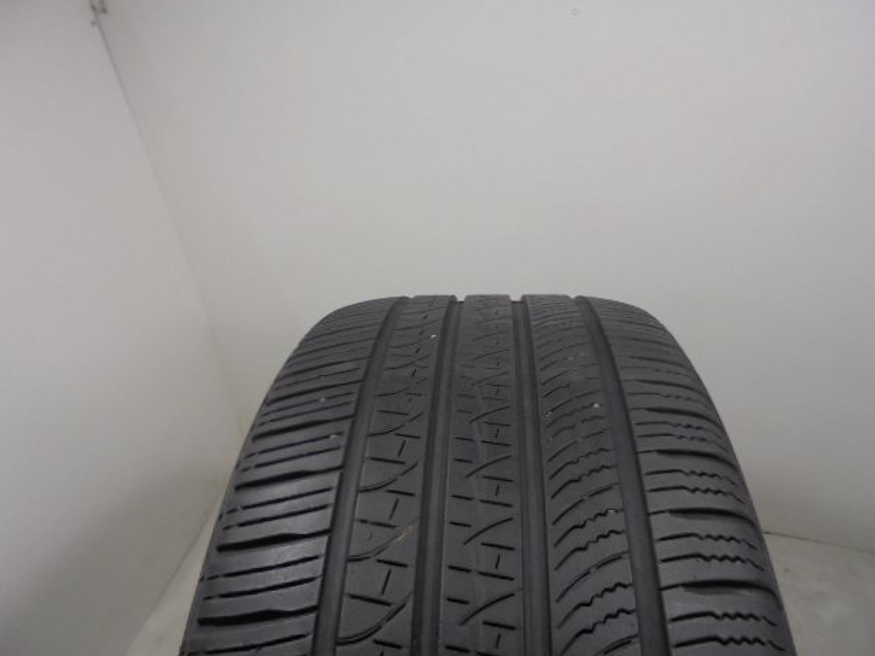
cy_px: 321
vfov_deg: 51.4
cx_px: 452
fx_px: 682
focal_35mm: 27
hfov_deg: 65.3
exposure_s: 1/30
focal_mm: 4.6
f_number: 3.5
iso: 100
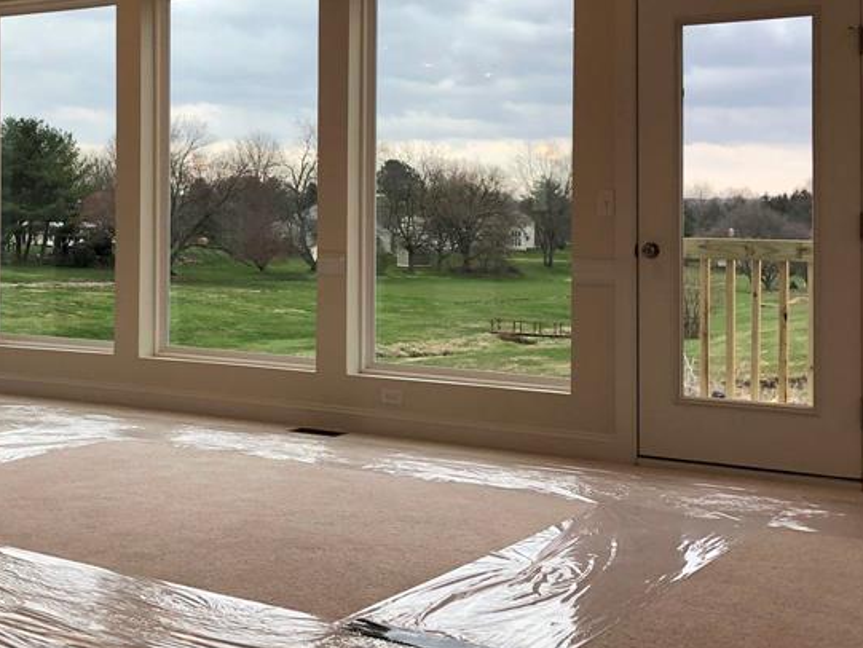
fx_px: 1322
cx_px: 273
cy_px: 203
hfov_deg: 35.7
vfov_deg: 27.3
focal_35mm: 53
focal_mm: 4
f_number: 1.8
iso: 32
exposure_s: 1/120
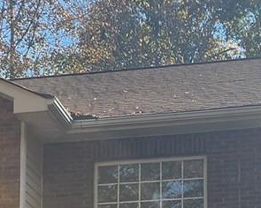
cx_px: 107
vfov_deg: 9.7
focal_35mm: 156
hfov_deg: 12.4
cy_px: 275
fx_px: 1205
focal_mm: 6.4
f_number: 1.8
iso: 12
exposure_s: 1/965
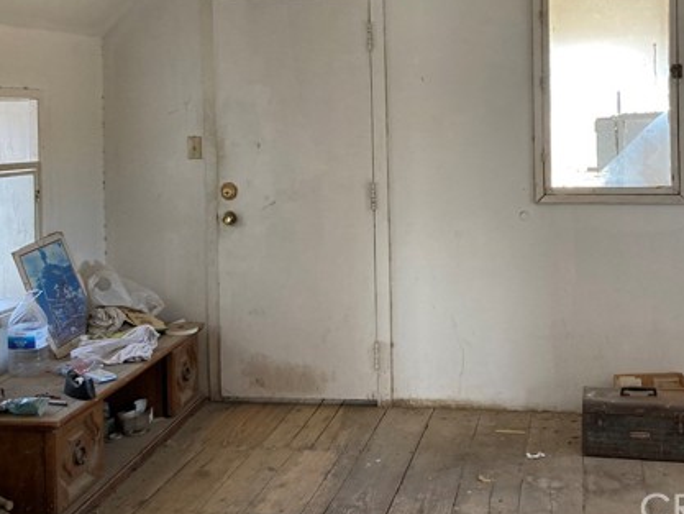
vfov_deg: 33.1
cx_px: 407
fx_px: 850
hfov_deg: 43.6
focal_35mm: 43
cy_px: 138
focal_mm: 3.99
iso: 80
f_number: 1.8
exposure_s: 1/81
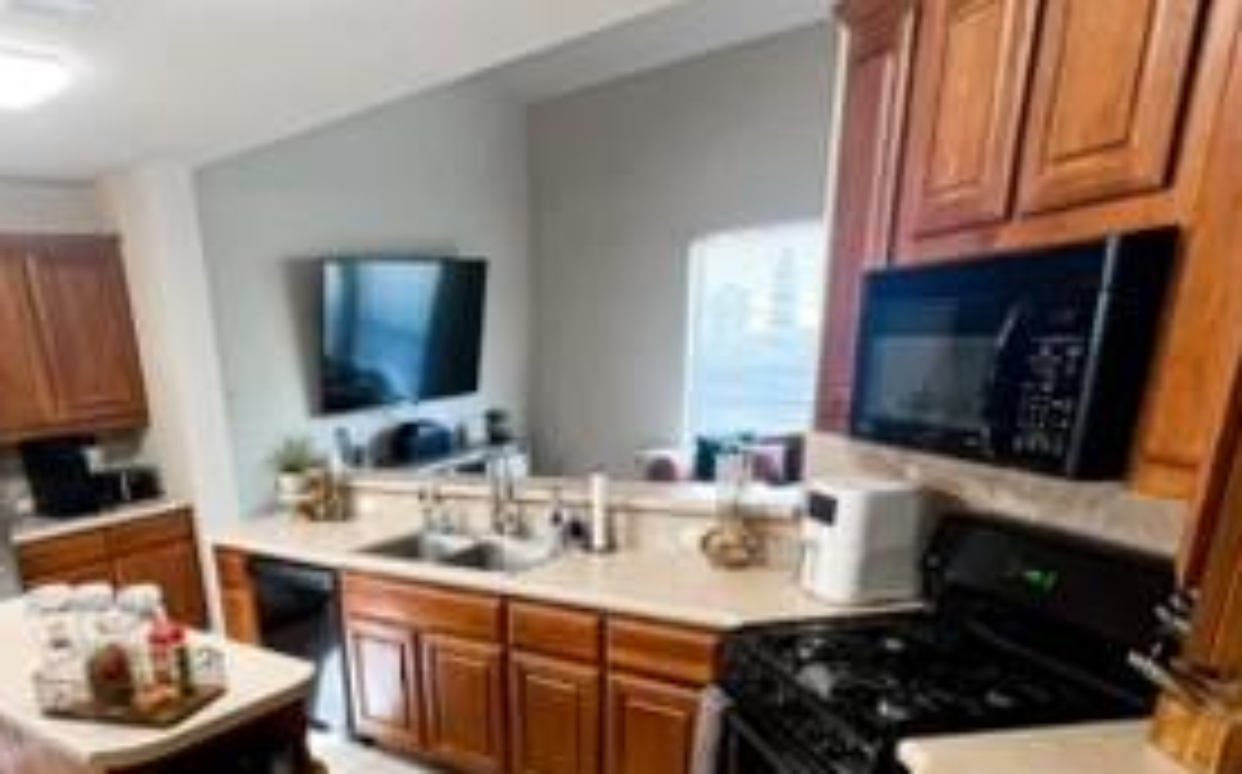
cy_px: 662
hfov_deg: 71.9
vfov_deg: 47.1
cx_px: 382
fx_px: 812
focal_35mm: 24
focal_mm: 1.57
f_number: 1.8
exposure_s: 1/60
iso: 160
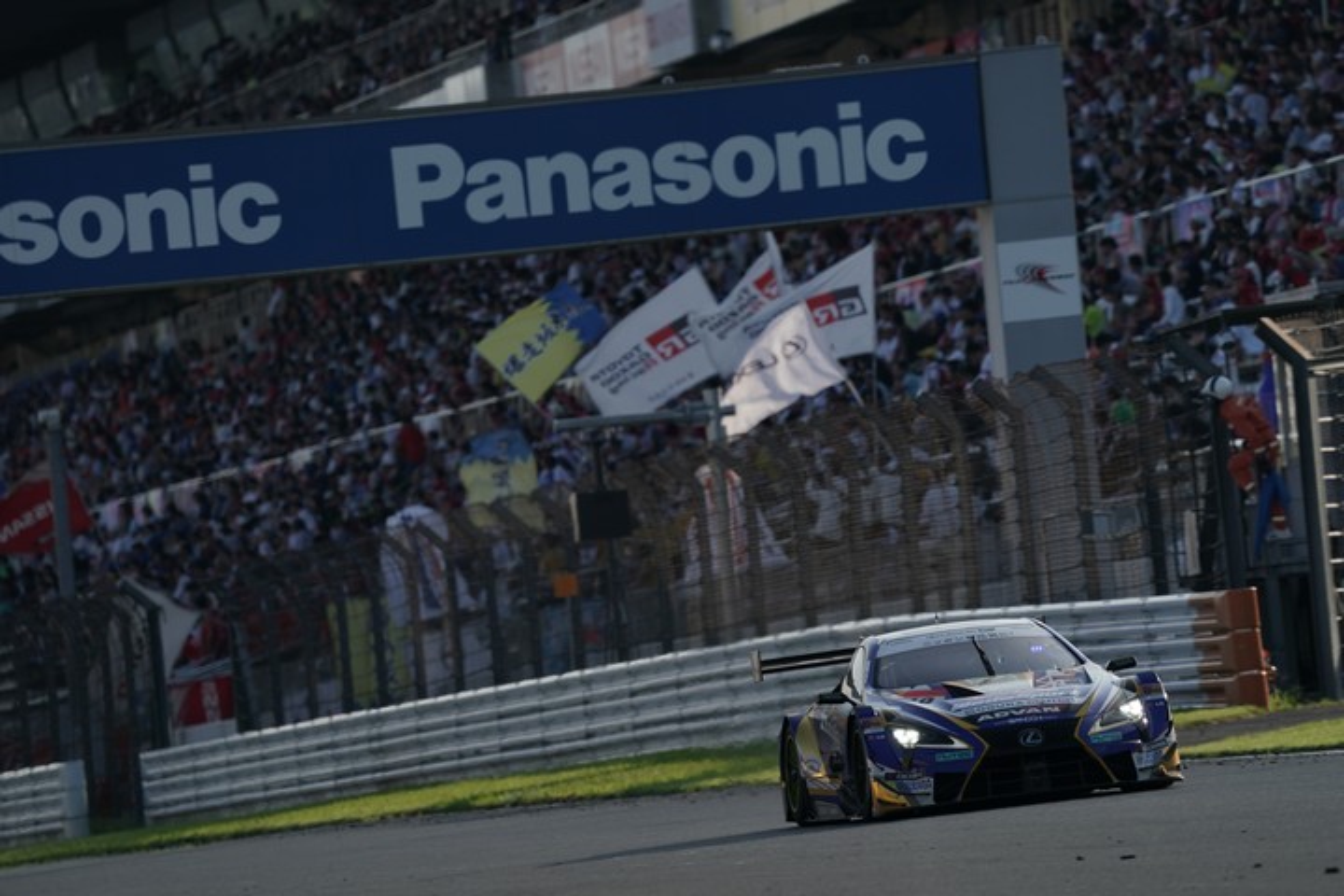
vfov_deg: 2.6
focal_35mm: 524
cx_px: 672
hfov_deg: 3.9
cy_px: 448
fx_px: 19561
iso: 200
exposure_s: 1/800
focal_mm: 524
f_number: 7.1
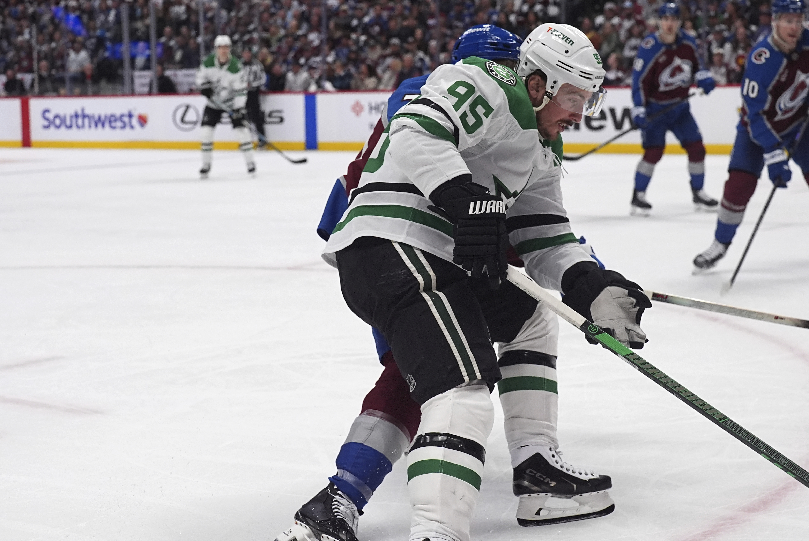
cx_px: 404
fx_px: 1687
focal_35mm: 75
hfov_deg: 27.0
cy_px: 270
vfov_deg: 18.2
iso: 2500
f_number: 3.5
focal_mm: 50
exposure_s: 1/2500
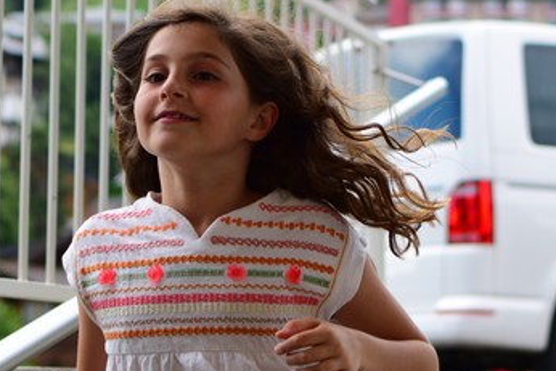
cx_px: 278
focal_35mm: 155
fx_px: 2402
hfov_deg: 13.2
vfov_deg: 8.8
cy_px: 197
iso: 200
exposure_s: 1/640
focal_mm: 35
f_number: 2.8
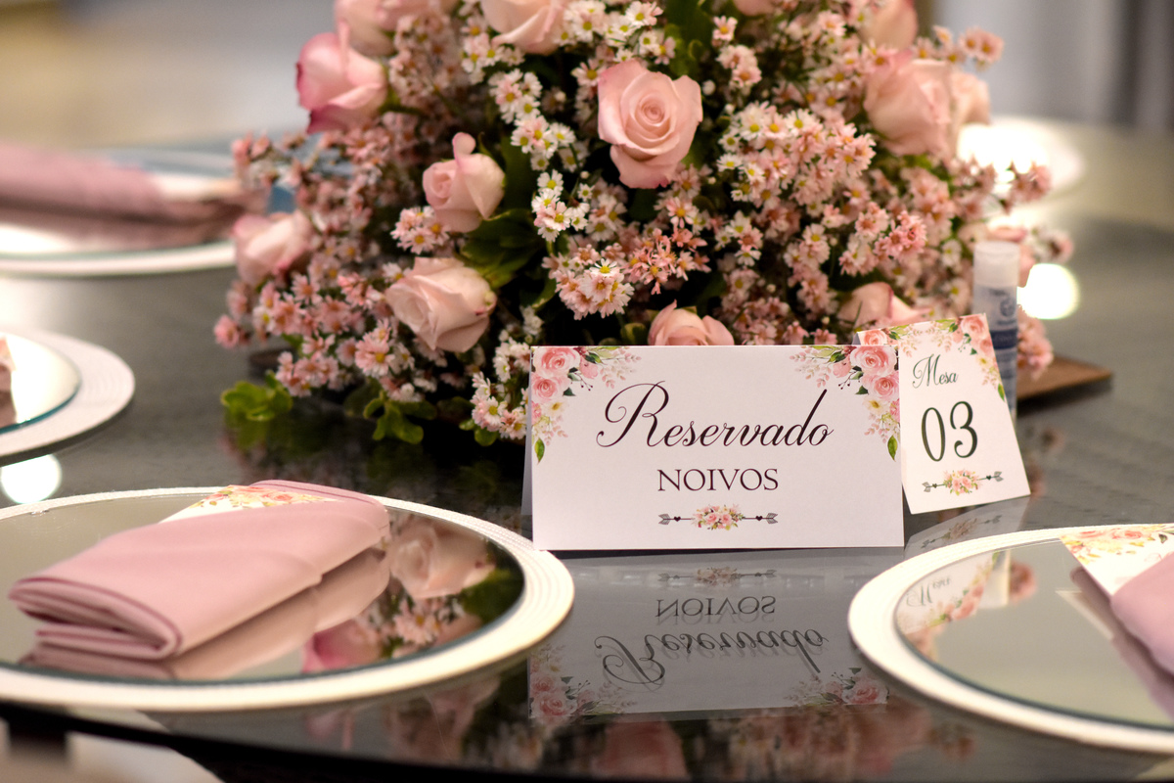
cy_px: 392
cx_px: 587
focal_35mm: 128
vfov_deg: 10.8
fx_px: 4158
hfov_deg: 16.1
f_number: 2.2
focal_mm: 85
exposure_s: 1/200
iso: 1600
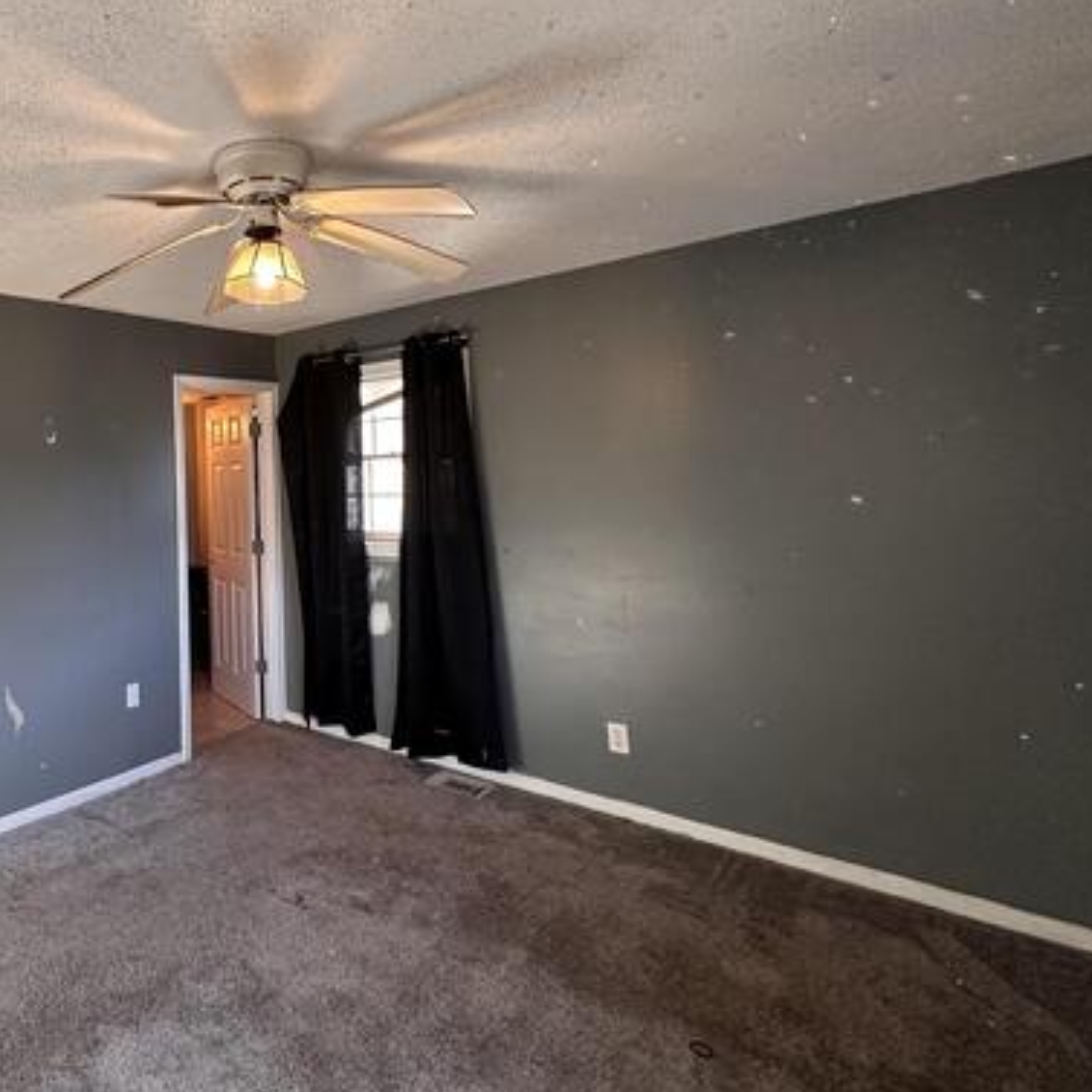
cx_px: 226
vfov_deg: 71.6
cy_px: 452
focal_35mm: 21
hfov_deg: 65.9
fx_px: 749
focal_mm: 2.22
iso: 250
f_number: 2.2
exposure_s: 1/60
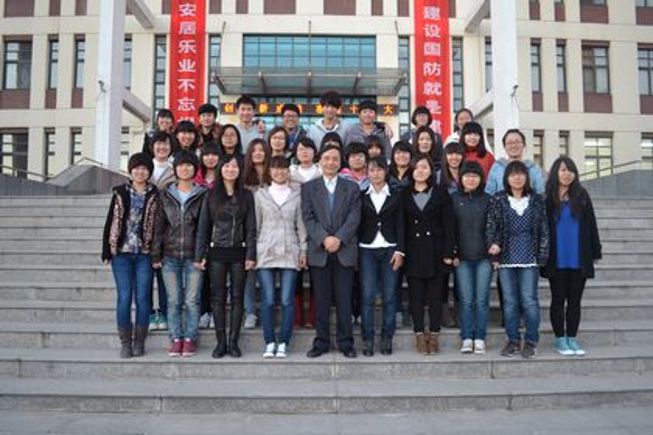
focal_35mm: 27
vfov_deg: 47.9
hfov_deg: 67.4
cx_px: 326
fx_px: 490
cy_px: 218
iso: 400
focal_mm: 18
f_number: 3.5
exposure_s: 1/20
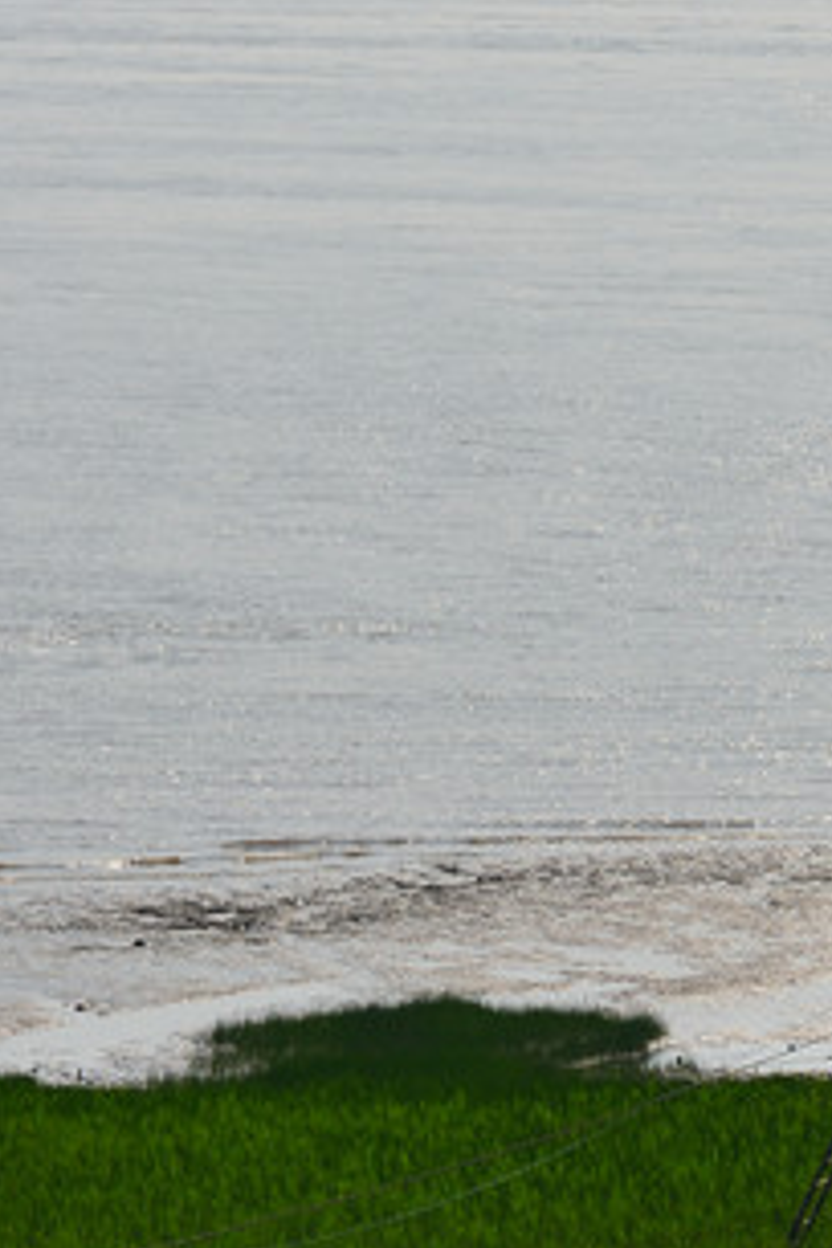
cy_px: 579
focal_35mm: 274
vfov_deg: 7.5
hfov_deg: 4.8
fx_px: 9498
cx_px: 2394
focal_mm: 70
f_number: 14
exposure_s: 1/250
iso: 100
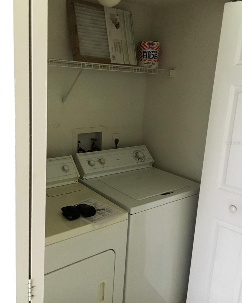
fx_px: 278
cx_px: 120
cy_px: 143
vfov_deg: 57.1
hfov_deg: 47.1
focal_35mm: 31
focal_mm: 4.15
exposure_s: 1/15
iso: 200
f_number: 2.2
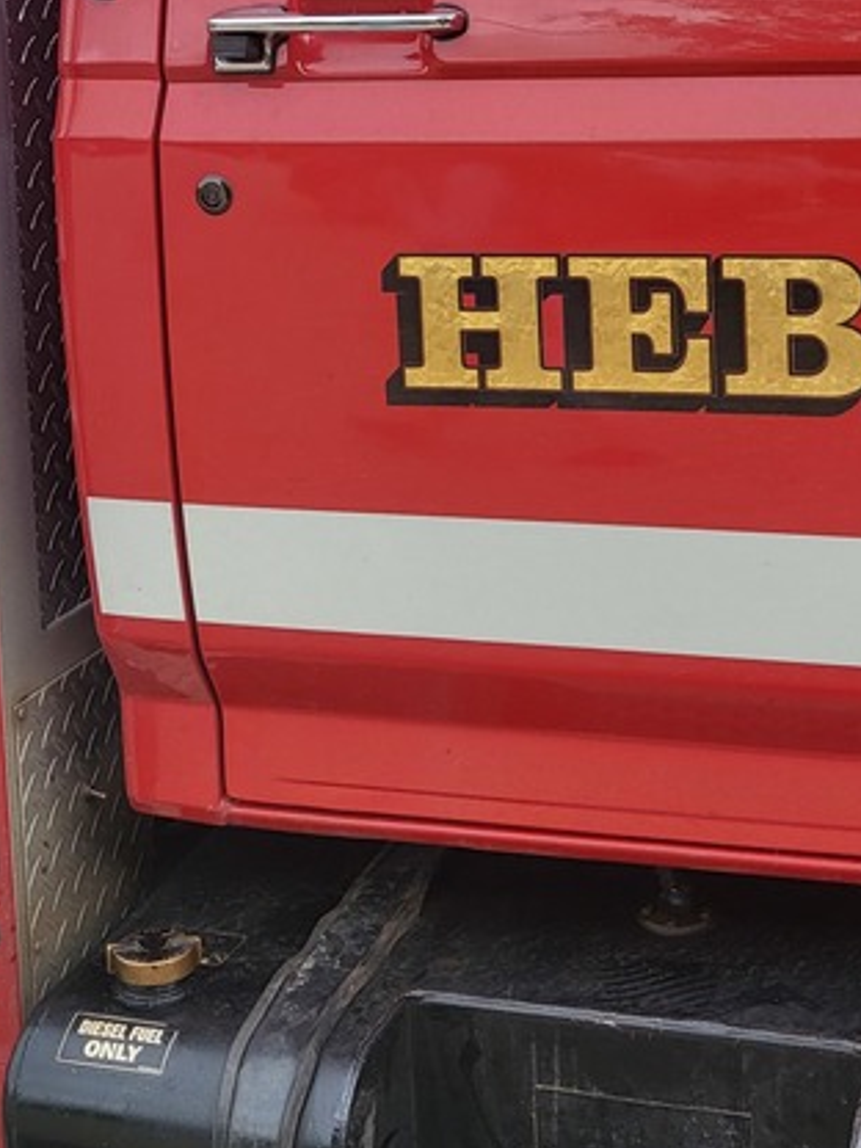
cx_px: 580
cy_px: 235
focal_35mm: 64
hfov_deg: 22.8
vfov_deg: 29.6
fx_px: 2122
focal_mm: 4.25
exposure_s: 1/470
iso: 50
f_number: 1.8
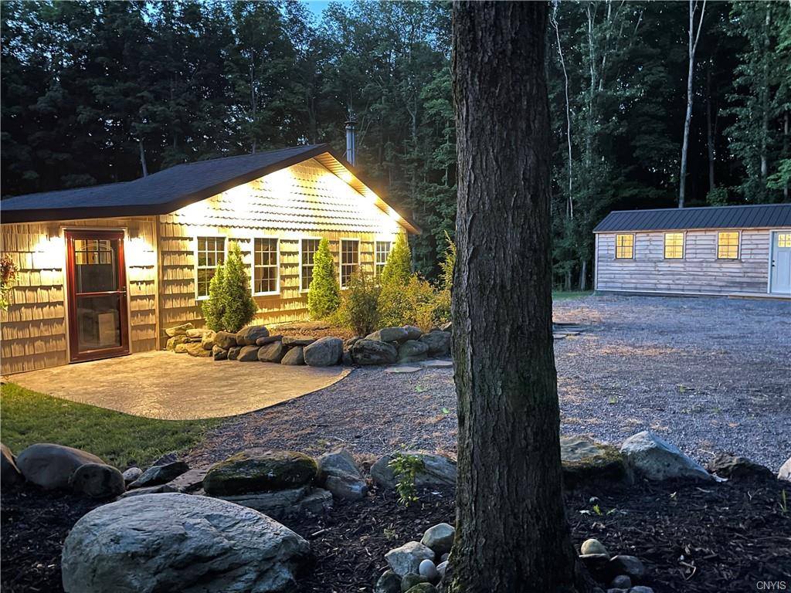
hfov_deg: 67.3
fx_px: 594
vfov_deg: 53.1
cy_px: 296
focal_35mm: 26
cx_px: 396
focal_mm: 4.2
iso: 500
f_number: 1.6
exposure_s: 1/7
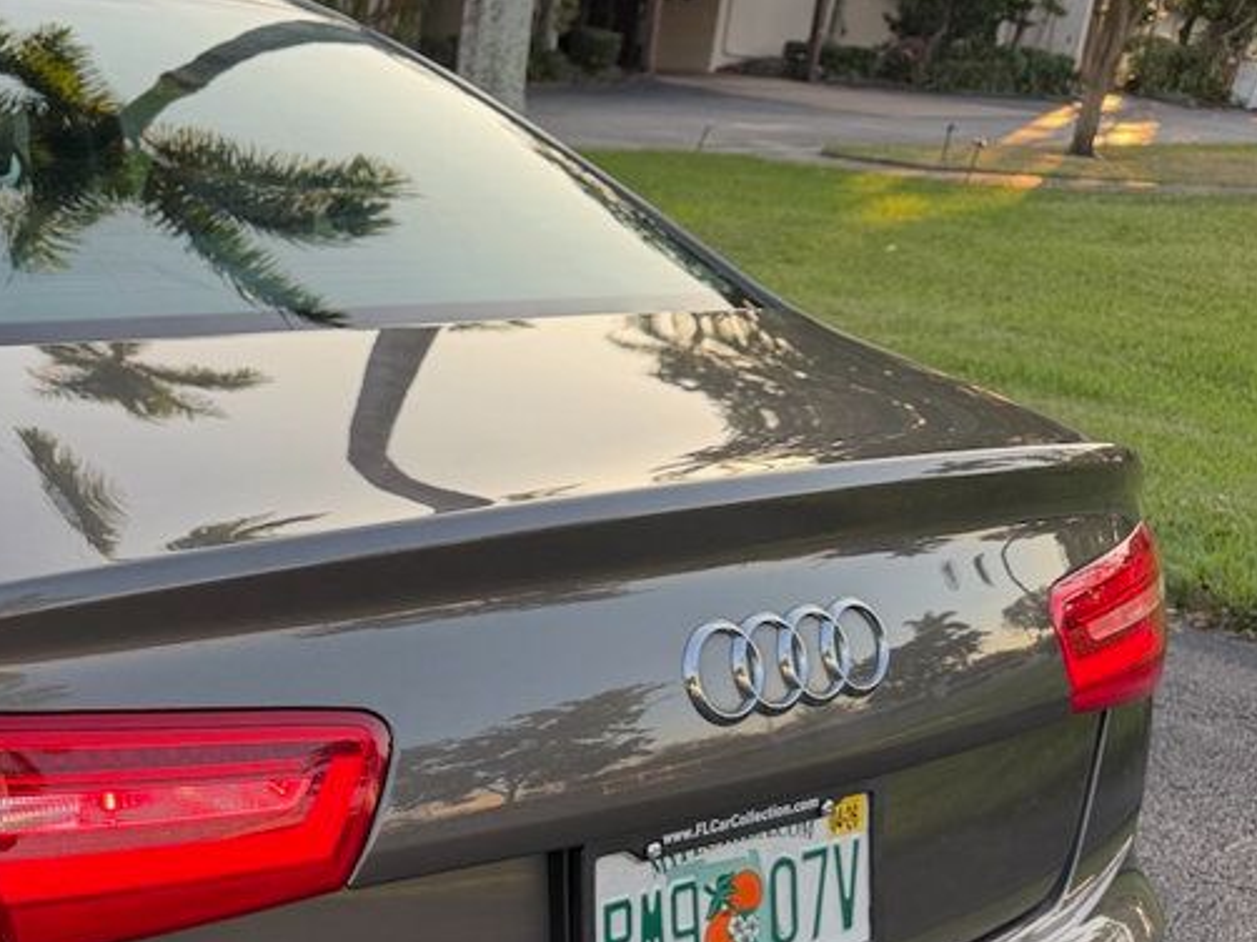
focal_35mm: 49
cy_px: 794
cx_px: 100
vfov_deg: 28.8
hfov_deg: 36.3
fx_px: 1778
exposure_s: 1/356
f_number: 1.78
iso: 100
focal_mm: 6.76
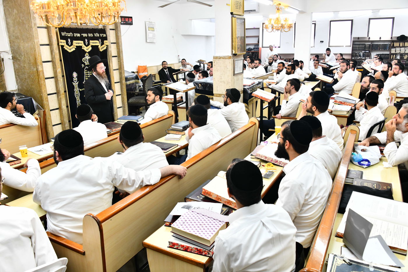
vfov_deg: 46.4
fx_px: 317
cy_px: 136
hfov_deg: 65.5
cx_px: 204
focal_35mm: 28
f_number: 5.6
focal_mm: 28
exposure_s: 1/160
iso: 1600
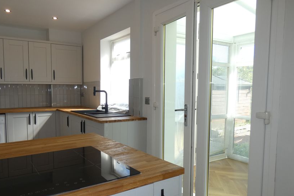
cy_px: 107
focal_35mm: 26
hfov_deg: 68.6
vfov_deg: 49.5
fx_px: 212
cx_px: 116
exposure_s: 1/160
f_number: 2.8
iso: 80
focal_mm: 3.6
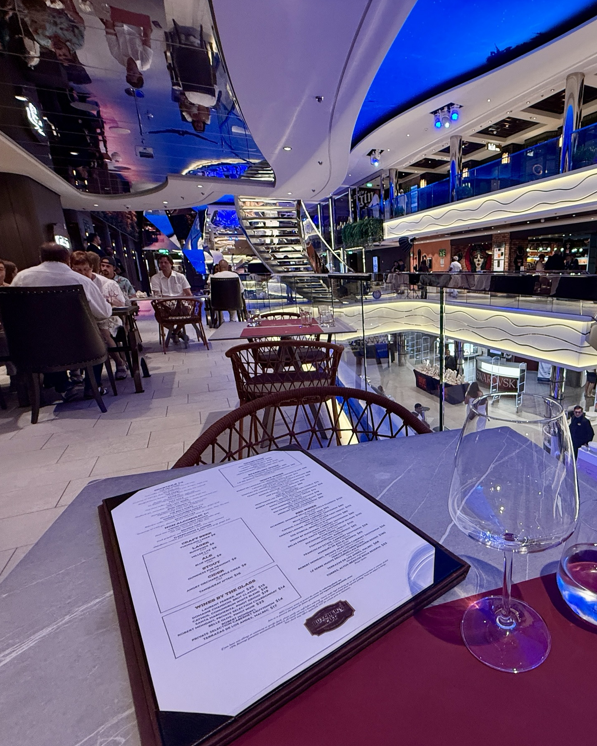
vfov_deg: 83.3
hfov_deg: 68.0
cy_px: 384
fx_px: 420
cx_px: 418
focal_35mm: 19
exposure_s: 1/61
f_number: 2.2
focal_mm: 2.22
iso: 250
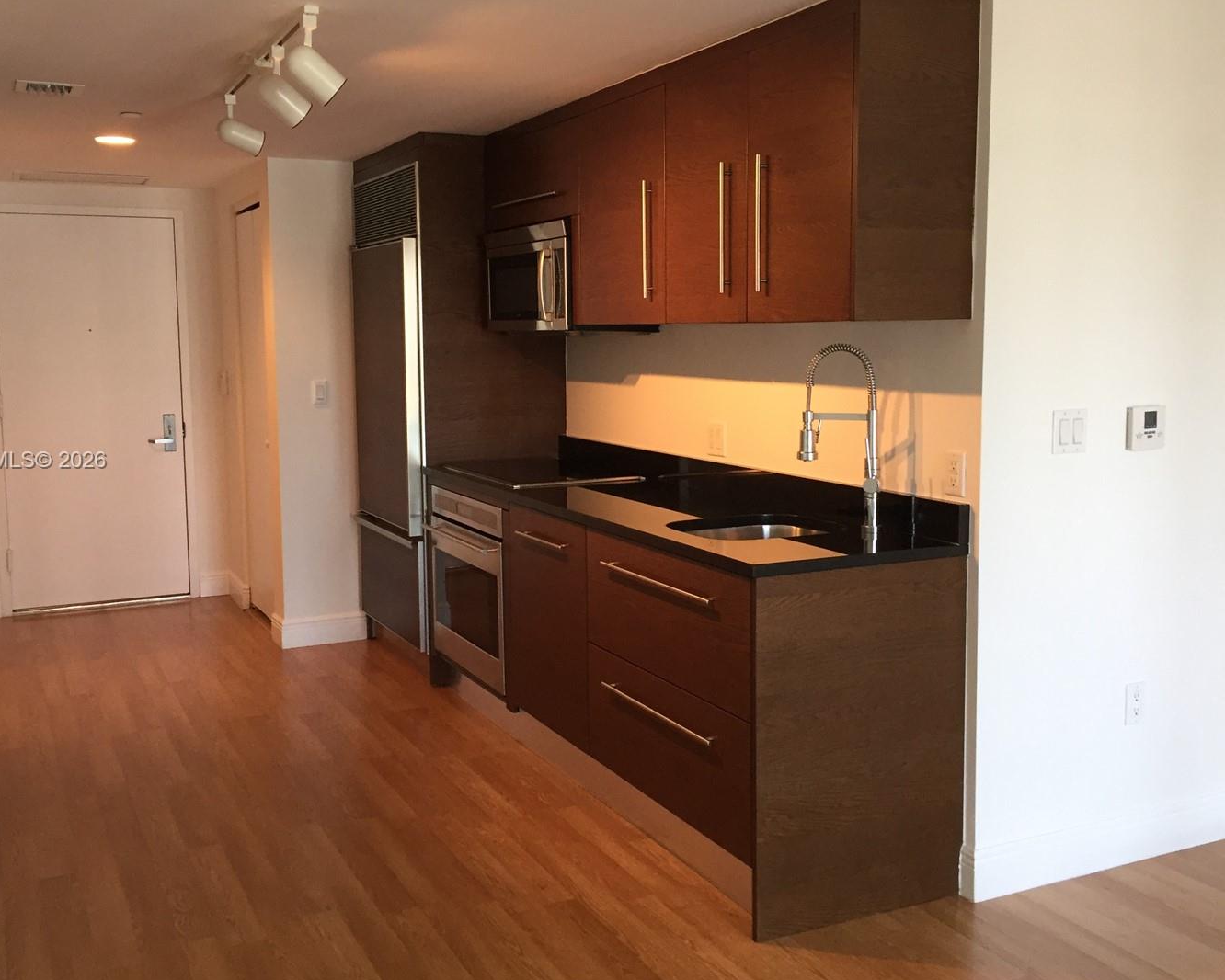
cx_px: 555
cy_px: 462
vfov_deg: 43.3
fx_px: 1233
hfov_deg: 52.8
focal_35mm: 34
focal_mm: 4.15
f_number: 2.2
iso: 100
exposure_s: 1/30
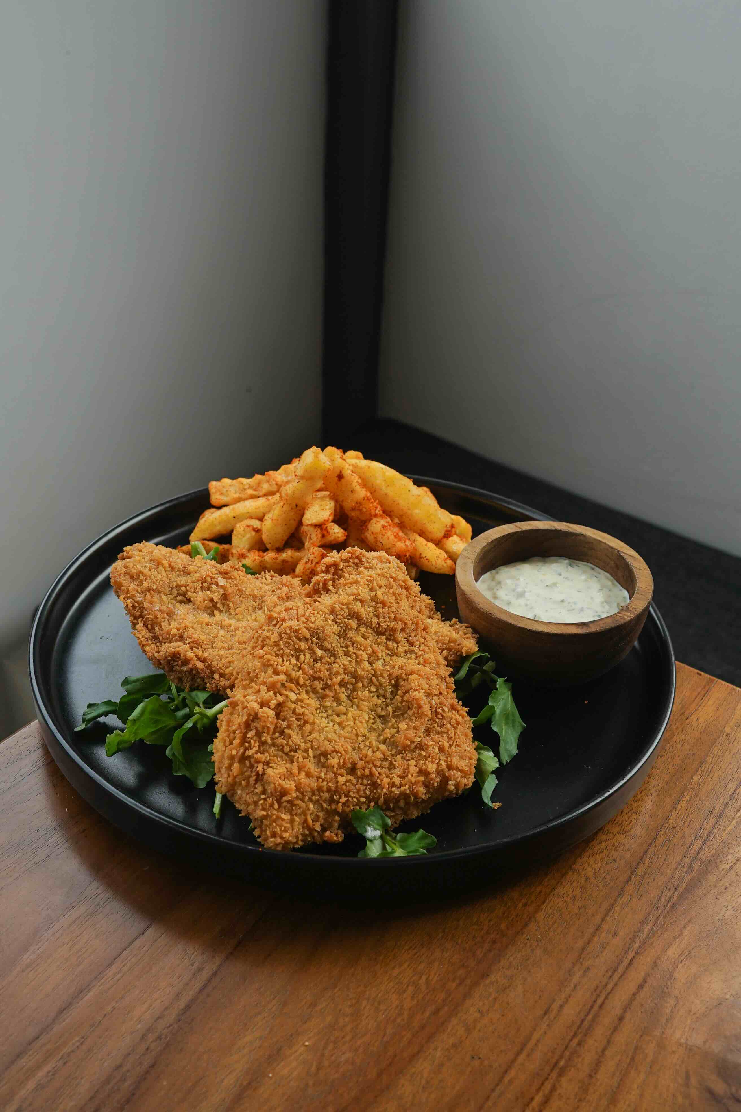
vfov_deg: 46.4
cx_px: 370
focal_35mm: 42
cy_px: 556
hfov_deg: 31.9
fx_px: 1297
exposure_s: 1/160
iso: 100
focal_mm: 28
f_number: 7.1
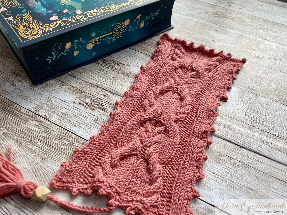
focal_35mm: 26
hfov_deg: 67.3
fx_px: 216
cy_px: 108
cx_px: 144
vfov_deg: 53.1
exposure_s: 1/136
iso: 32
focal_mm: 4.25
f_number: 1.8
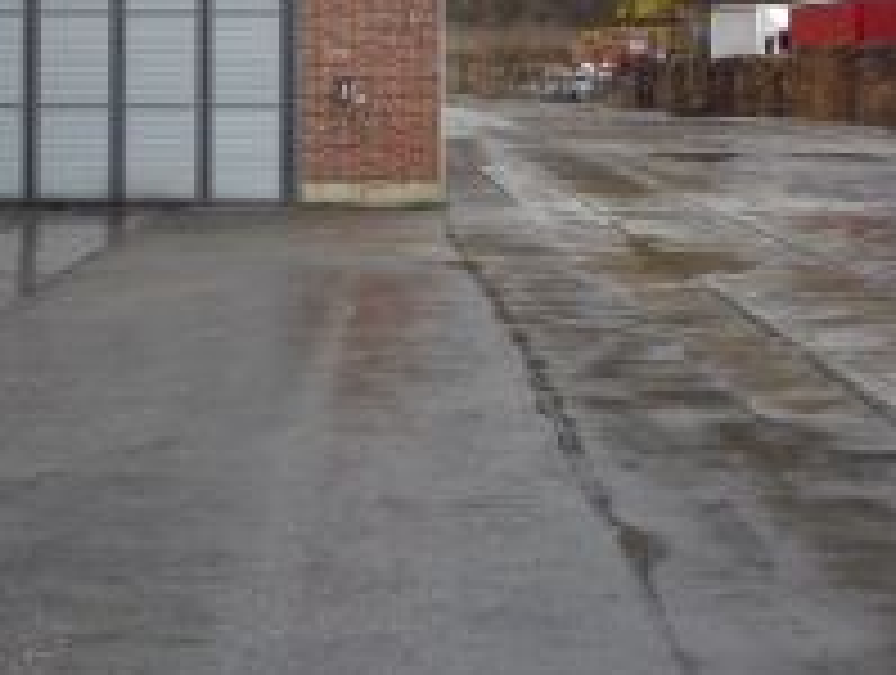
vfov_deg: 18.7
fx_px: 1997
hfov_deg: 25.2
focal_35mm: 77
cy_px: 0
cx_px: 360
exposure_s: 1/100
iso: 100
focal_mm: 5.2
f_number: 3.5
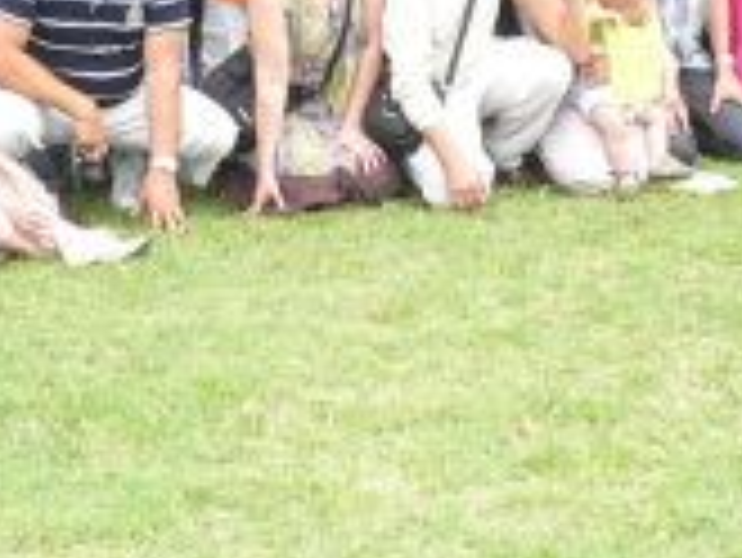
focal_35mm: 116
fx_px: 2488
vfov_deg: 12.4
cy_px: -194
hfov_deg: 16.9
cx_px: 533
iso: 80
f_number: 4
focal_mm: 6
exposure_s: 1/100
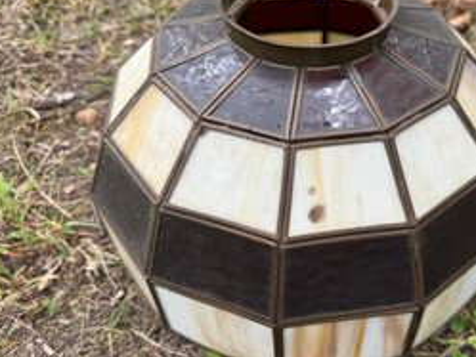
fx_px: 454
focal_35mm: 33
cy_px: 177
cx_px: 314
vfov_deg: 43.0
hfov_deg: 54.3
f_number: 1.78
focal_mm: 6.76
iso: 64
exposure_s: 1/121
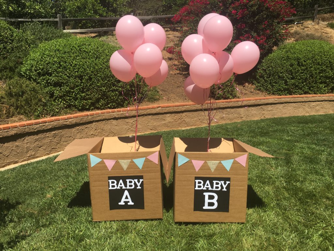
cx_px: 167
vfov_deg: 48.2
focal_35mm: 29
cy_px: 126
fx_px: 280
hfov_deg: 61.7
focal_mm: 4.15
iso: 25
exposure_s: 1/1748
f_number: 2.2
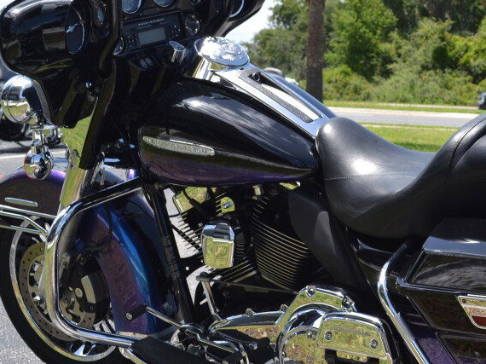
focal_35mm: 79
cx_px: 445
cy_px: 173
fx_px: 1109
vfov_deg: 18.6
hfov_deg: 24.0
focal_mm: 26
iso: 100
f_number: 7.1
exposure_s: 1/200
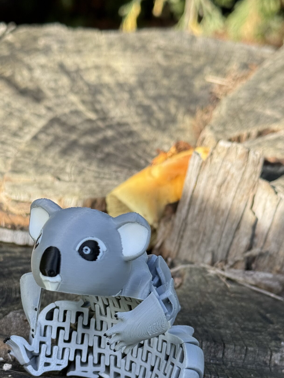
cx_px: 112
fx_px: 831
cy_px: 291
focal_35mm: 76
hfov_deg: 19.4
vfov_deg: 25.3
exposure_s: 1/663
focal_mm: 6.76
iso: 64
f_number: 1.78
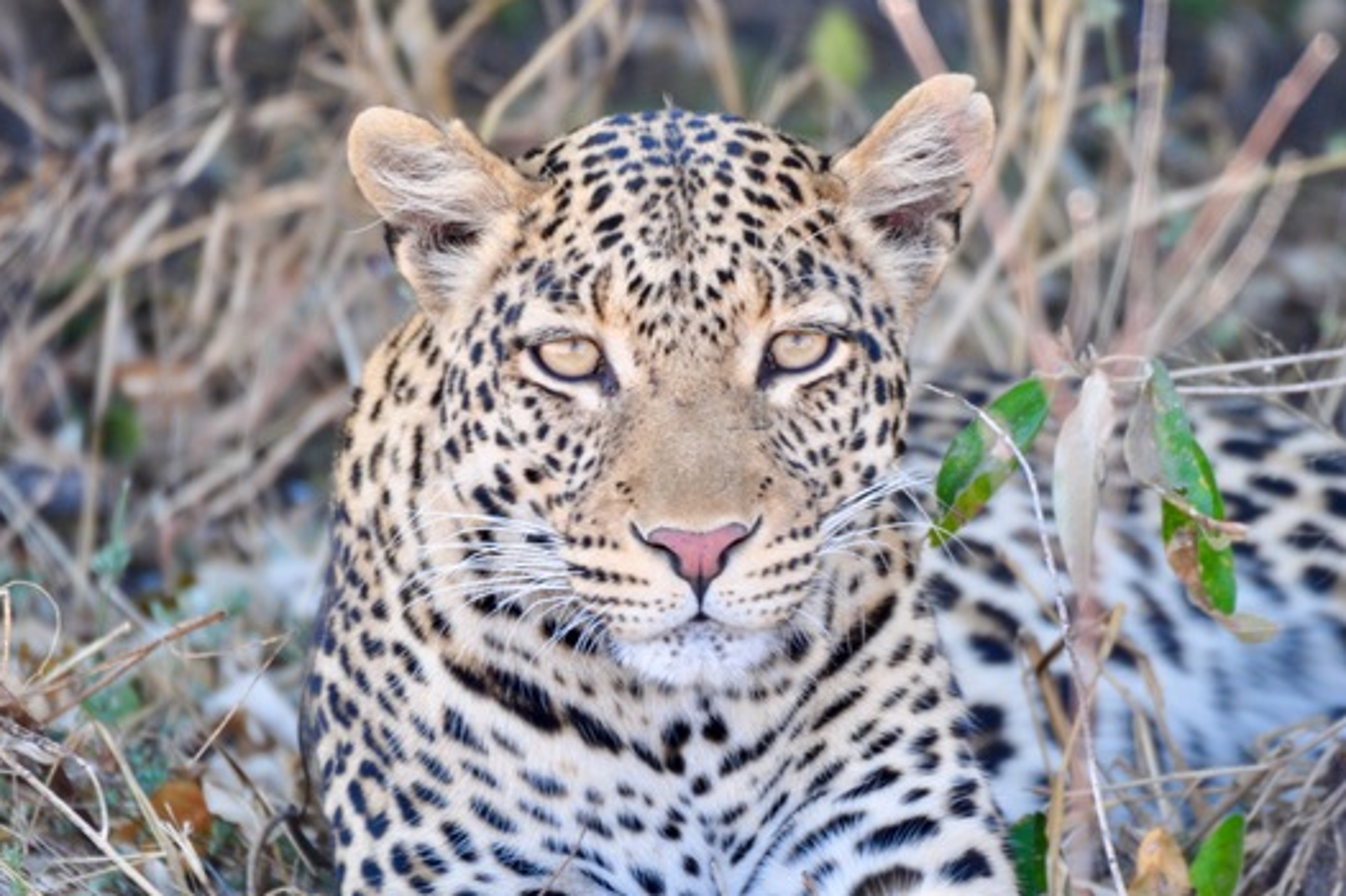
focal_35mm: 856
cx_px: 693
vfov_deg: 1.6
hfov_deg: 2.4
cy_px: 416
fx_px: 31984
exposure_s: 1/50
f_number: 6.3
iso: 200
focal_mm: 500
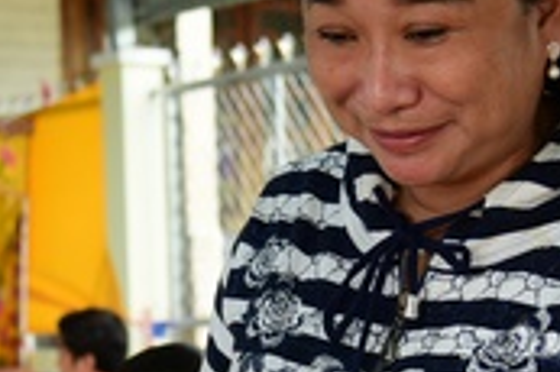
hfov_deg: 16.0
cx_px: 259
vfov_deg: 10.6
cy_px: 330
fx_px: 1989
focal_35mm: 128
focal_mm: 34
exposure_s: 1/250
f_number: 4
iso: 320
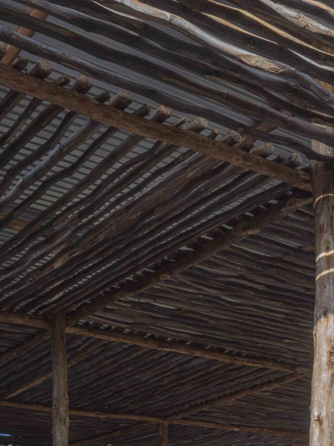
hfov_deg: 22.2
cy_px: 220
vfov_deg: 29.4
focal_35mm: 66
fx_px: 849
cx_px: 188
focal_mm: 16.59
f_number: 9
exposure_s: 1/60
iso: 100
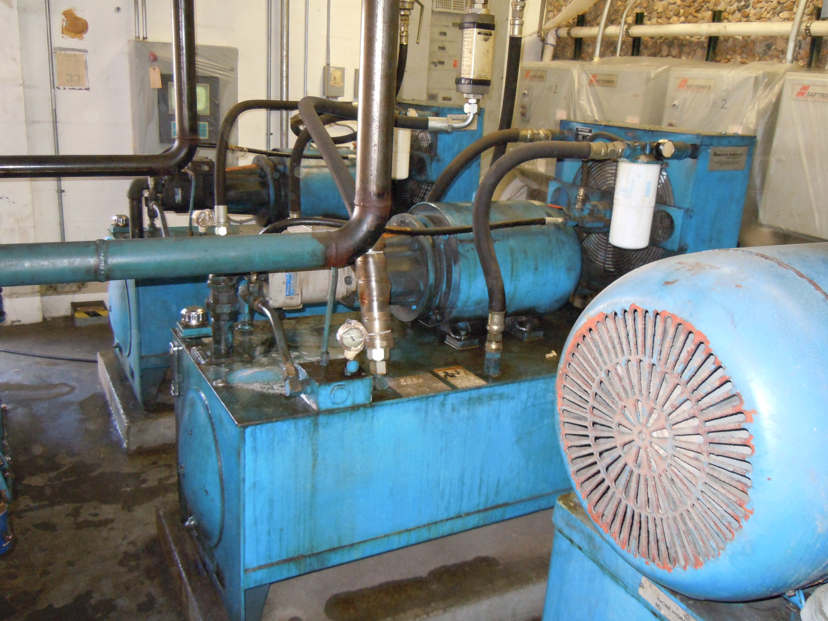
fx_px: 718
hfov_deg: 60.0
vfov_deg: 46.8
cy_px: 310
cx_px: 414
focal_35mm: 30
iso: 500
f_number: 3.5
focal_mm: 5.4
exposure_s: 1/30
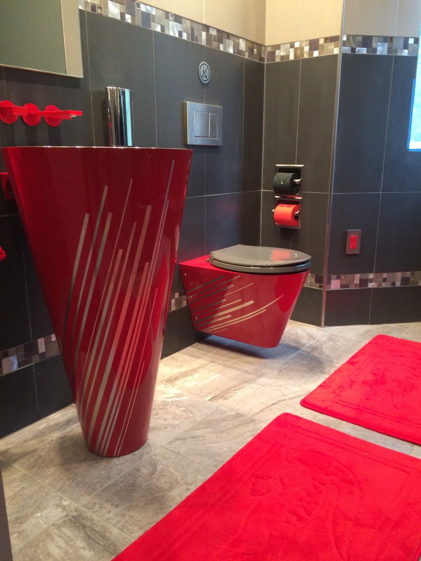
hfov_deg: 46.8
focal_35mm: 30
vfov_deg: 60.0
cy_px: 280
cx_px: 210
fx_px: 486
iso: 250
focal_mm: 4.12
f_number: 2.2
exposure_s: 1/30
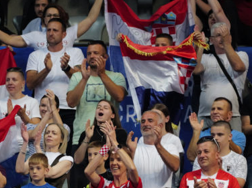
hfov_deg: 3.8
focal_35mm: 525
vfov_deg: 2.8
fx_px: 3821
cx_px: 66
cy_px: 161
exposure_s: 1/1000
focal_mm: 200
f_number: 2.8
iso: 6400
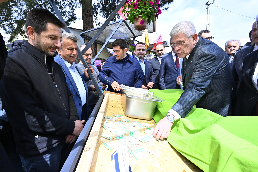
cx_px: 129
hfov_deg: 90.0
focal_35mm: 18
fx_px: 129
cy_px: 86
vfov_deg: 67.4
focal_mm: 12
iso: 800
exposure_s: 1/500
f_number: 9
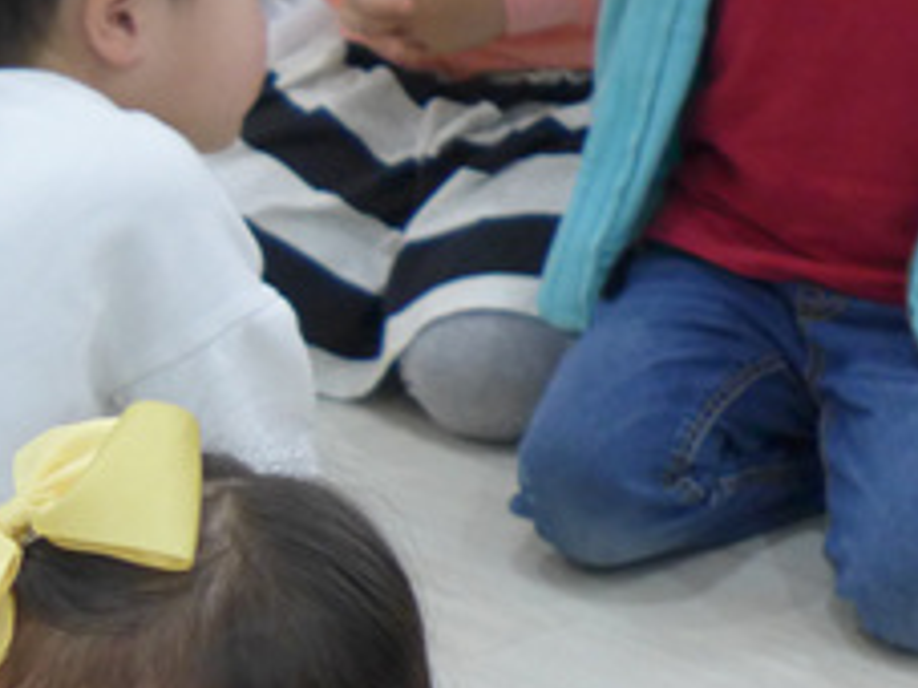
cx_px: -372
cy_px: 542
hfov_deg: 7.7
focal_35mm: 254
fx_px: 6732
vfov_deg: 5.8
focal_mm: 17.7
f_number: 2.3
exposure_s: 1/125
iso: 400
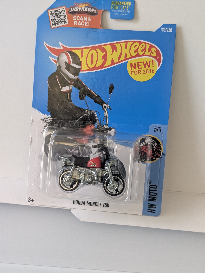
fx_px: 386
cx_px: 102
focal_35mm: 49
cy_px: 136
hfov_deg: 29.7
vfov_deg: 38.9
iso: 442
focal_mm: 6.9
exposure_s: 1/62.9
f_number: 1.68
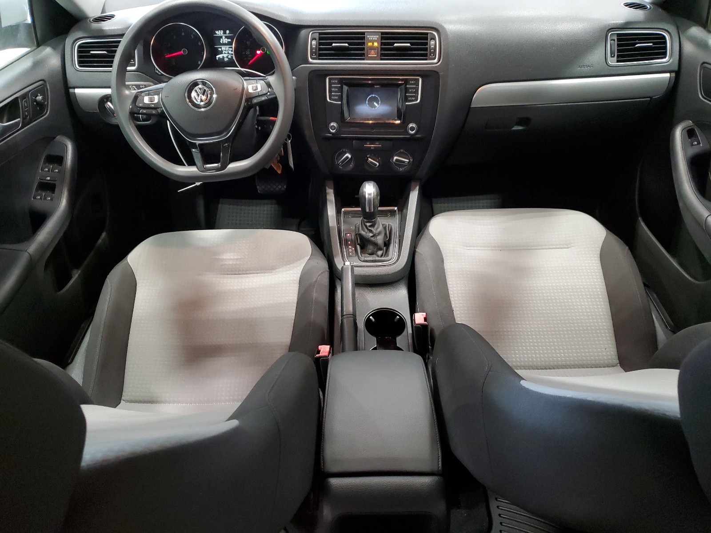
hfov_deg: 67.3
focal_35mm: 26
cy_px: 266
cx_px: 356
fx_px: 534
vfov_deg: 53.1
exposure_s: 1/30
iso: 327
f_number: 1.5
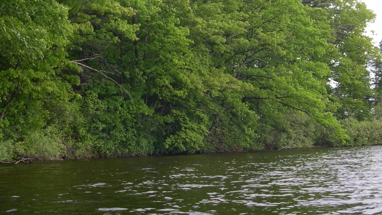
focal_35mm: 61
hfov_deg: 34.3
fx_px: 618
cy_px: 74
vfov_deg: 19.7
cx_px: 207
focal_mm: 8
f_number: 7.6
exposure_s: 1/69.7
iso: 100
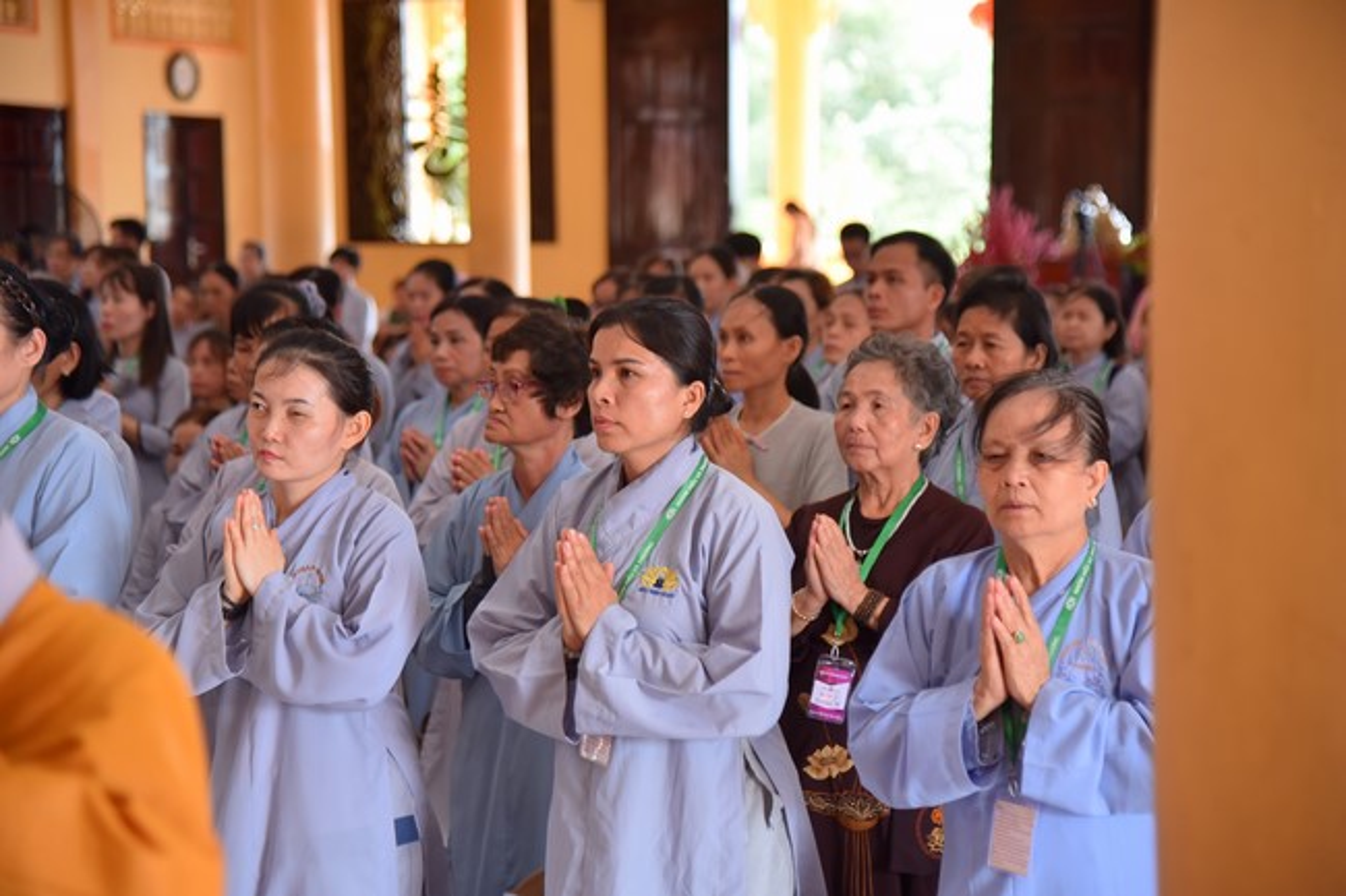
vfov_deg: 16.1
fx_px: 3177
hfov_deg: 23.9
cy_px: 448
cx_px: 673
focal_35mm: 85
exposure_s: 1/125
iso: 500
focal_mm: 85
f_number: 4.5
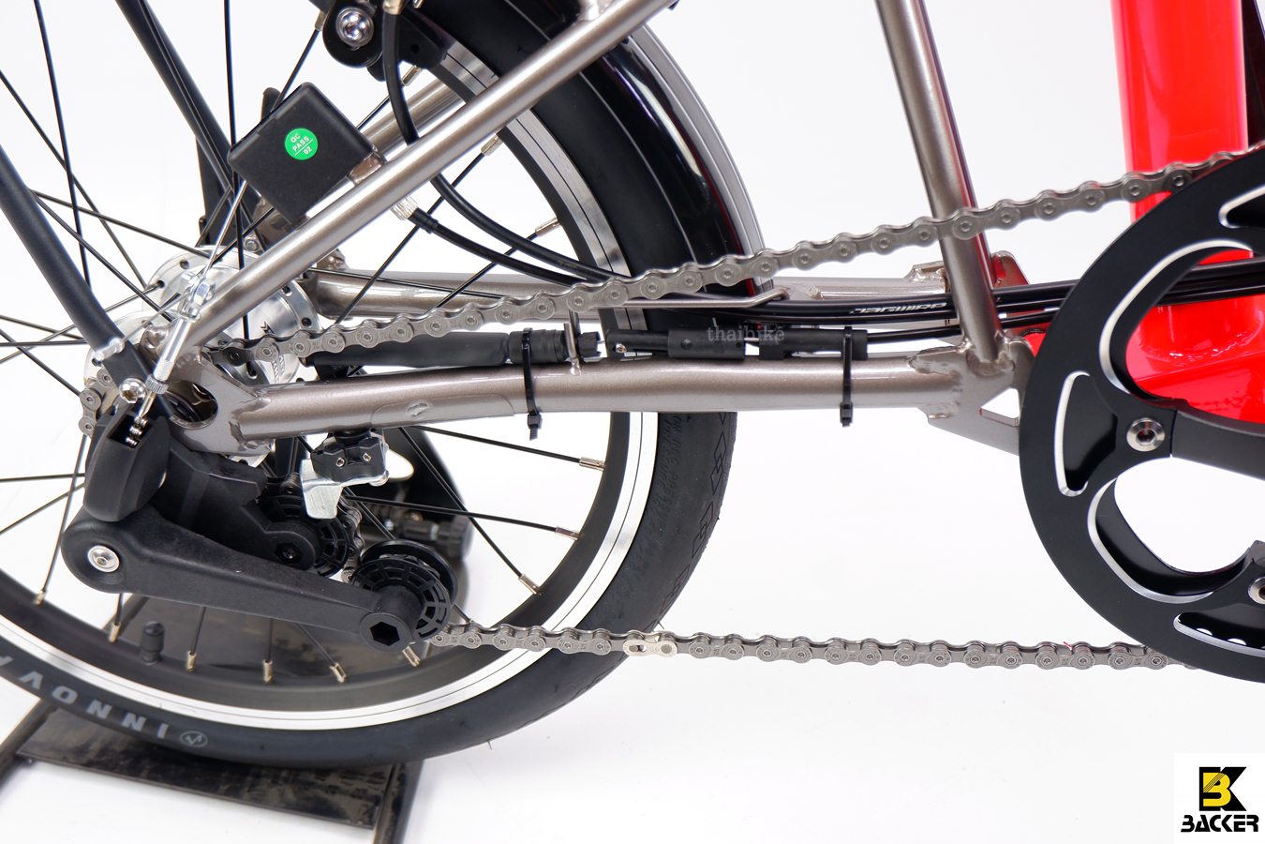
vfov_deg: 31.9
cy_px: 422
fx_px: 1476
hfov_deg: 46.4
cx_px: 632
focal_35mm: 42
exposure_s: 1/42
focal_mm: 28
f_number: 4.5
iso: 200
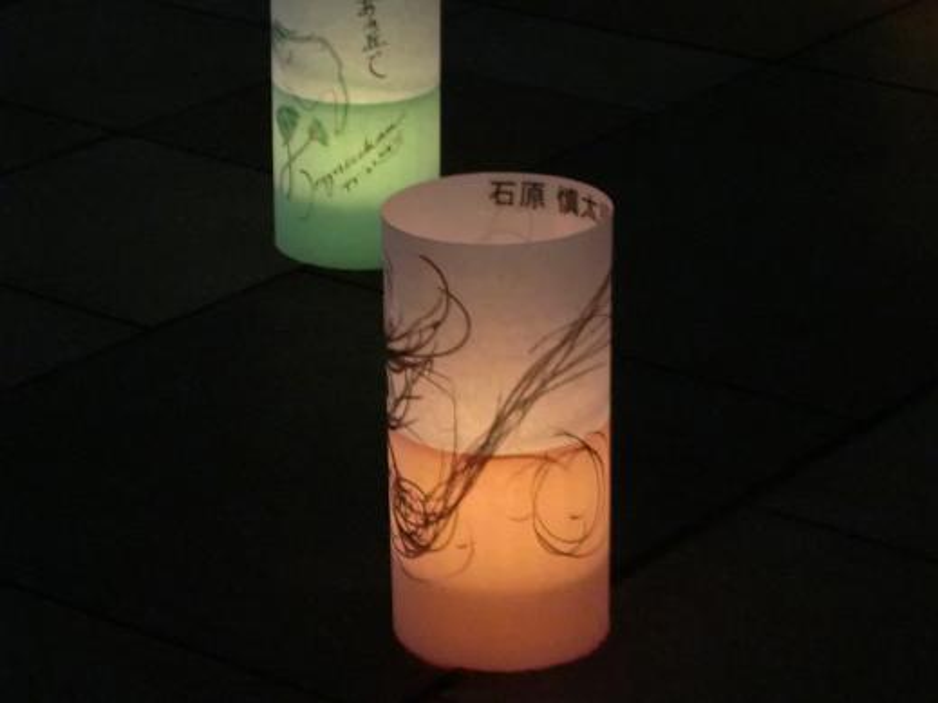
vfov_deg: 13.2
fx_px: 3034
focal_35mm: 112
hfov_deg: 17.6
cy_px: 352
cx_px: 469
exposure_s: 1/6
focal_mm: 20.21
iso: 800
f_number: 5.7
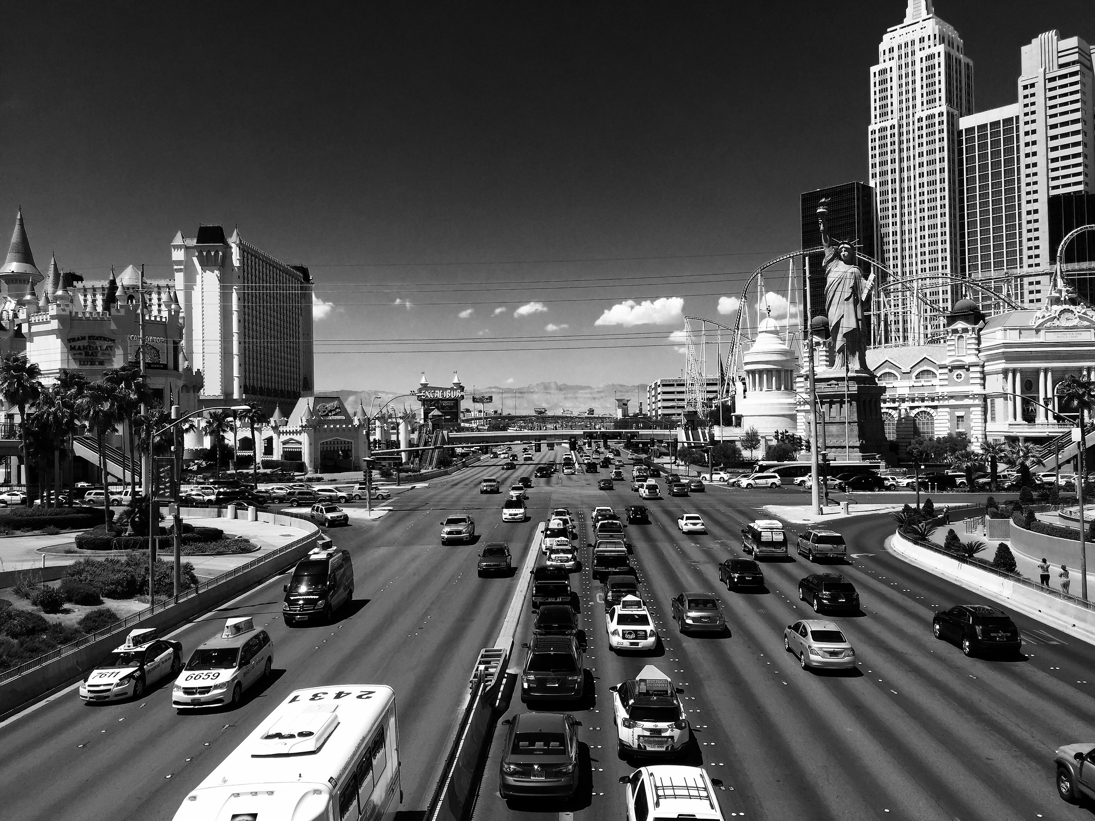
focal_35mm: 29
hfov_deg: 61.7
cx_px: 548
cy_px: 410
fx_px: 917
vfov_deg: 48.2
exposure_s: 1/2326
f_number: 2.2
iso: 32
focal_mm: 4.15
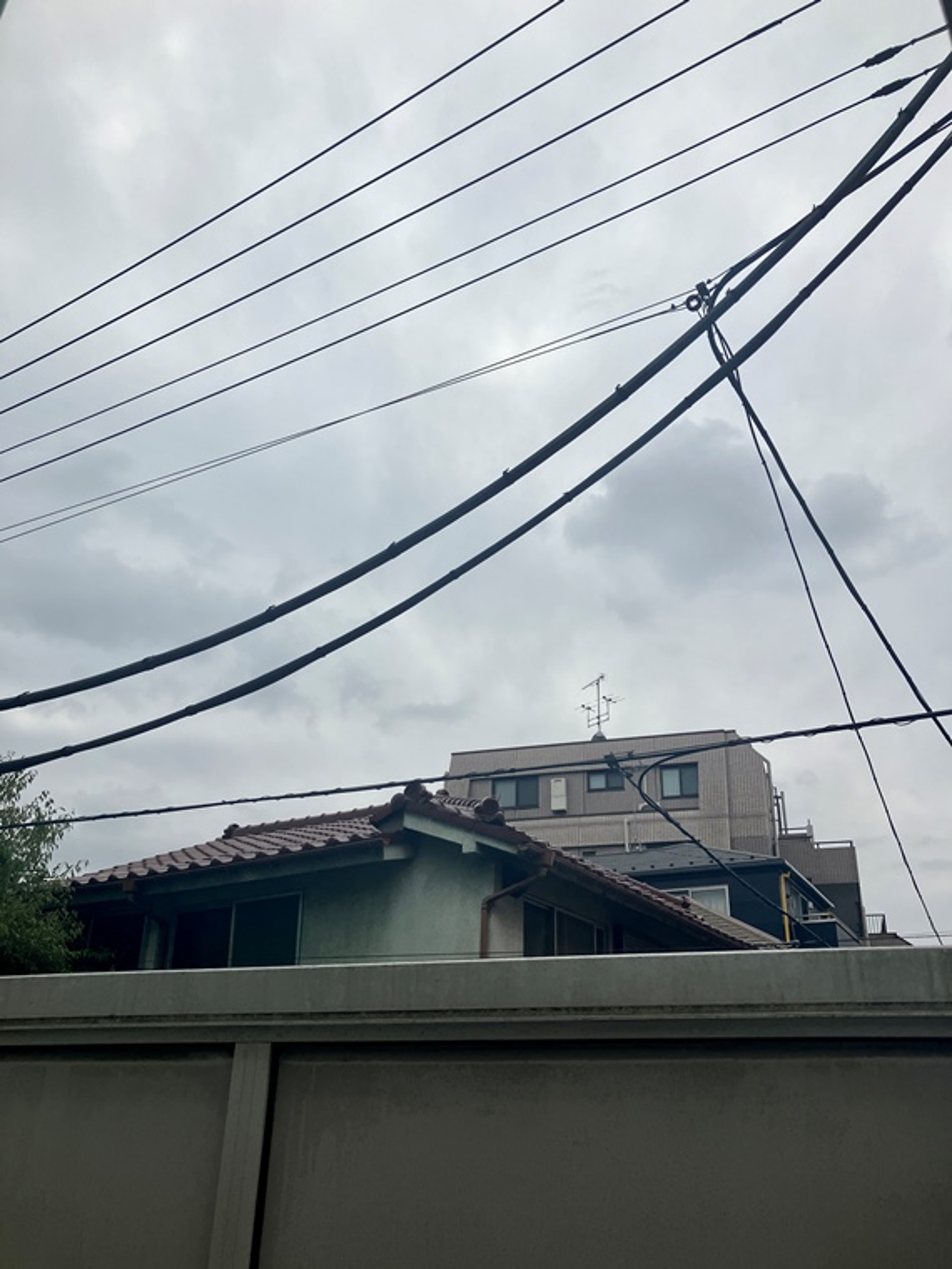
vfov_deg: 63.4
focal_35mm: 28
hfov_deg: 49.7
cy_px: 634
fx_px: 1027
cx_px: 476
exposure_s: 1/4425
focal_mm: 3.99
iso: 32
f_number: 1.8
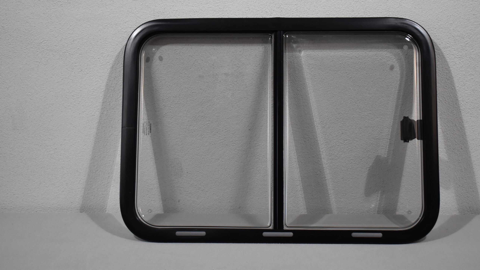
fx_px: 764
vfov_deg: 20.0
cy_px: 137
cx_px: 239
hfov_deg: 34.9
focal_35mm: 60
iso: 800
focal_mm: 38
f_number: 4.8
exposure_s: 1/250
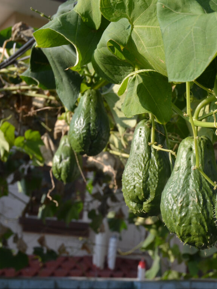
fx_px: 566
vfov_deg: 28.7
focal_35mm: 68
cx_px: 181
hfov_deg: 21.4
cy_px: 144
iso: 100
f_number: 6.3
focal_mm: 31
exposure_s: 1/160
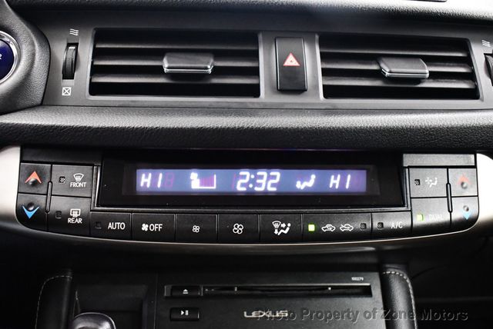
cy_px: 164
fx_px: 493
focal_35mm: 36
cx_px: 246
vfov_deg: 36.9
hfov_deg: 53.1
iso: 4500
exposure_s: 1/60
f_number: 3.5
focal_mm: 18
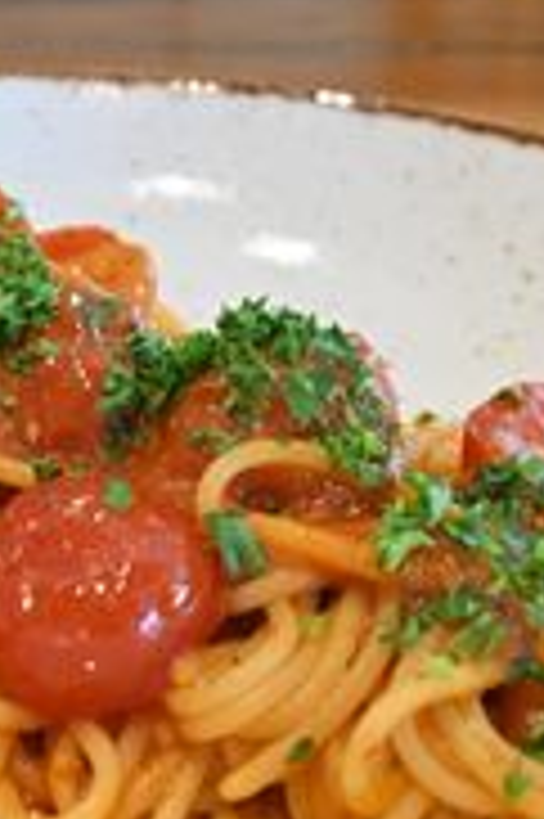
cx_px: 58
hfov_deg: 15.5
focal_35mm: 87
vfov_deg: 22.9
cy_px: 112
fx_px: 1976
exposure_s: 1/13
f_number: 5
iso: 125
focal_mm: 22
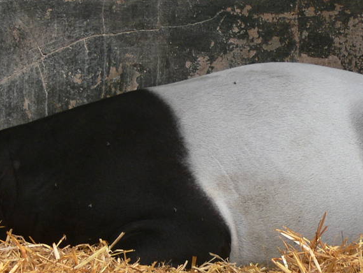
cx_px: 340
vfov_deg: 6.5
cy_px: 200
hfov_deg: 8.6
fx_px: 2413
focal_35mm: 230
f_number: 3.6
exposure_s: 1/60
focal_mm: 17.3
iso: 80
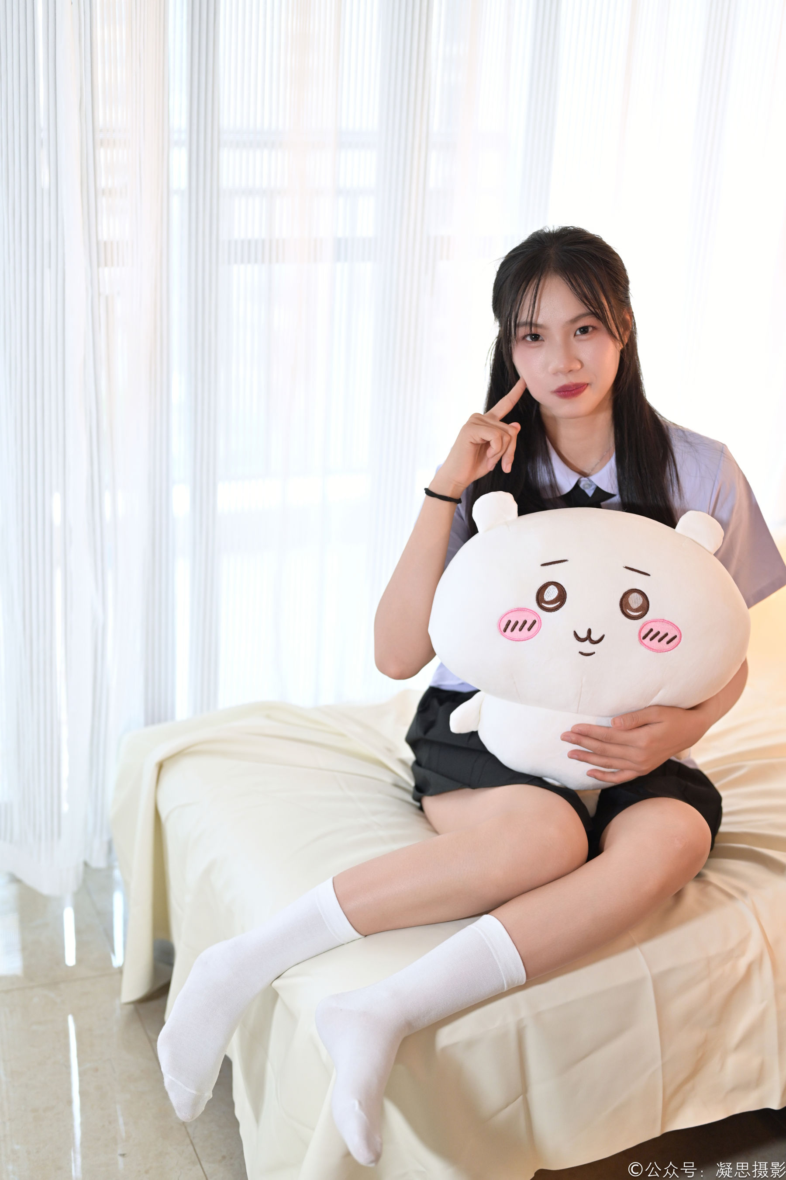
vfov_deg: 39.6
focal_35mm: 50
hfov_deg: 27.0
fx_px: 1637
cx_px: 393
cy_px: 590
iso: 1250
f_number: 2.5
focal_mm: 50
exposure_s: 1/100
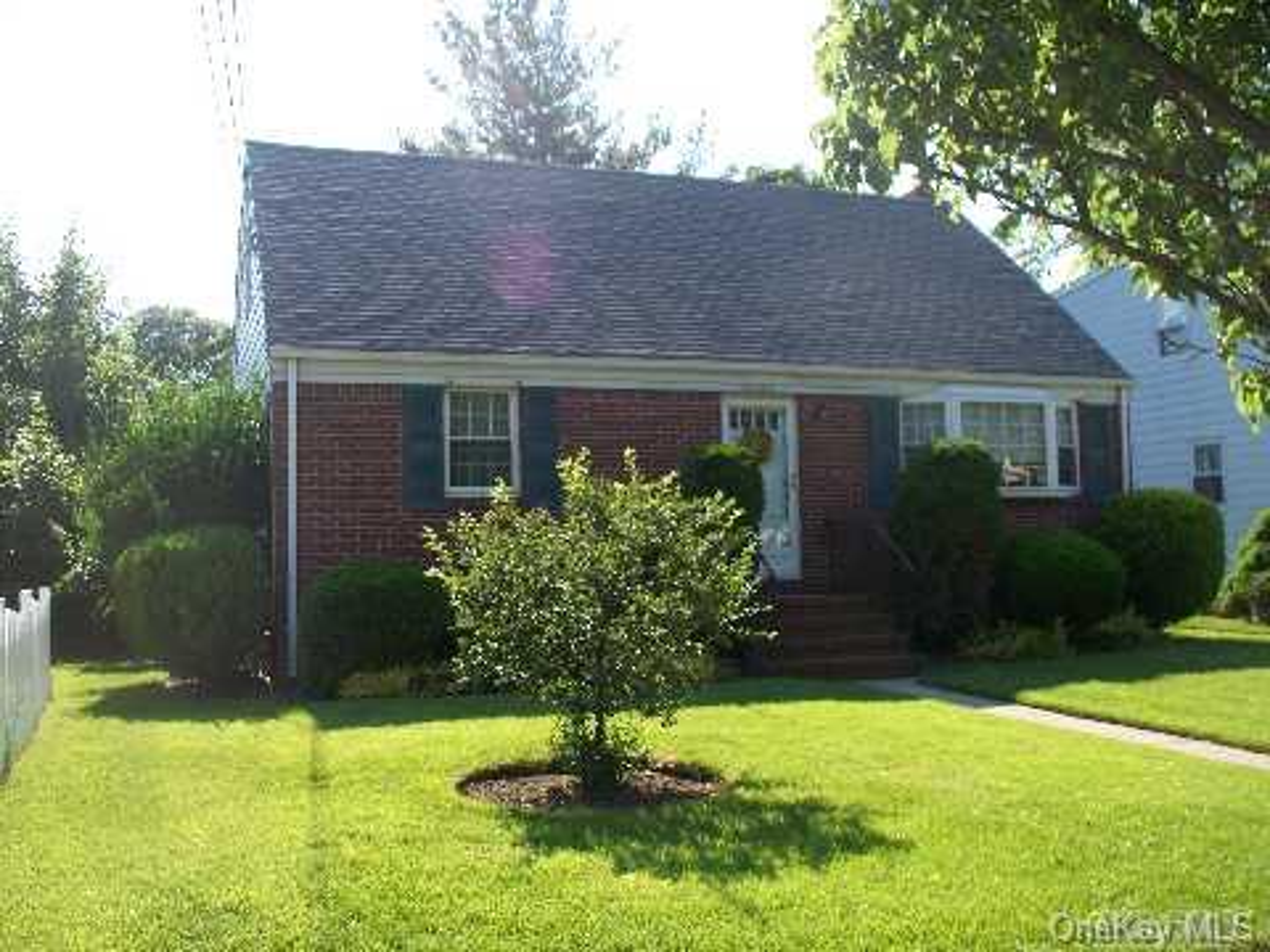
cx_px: 635
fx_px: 1321
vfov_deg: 39.7
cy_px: 476
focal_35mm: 36
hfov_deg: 51.4
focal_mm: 7.54
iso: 64
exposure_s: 1/400
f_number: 2.8
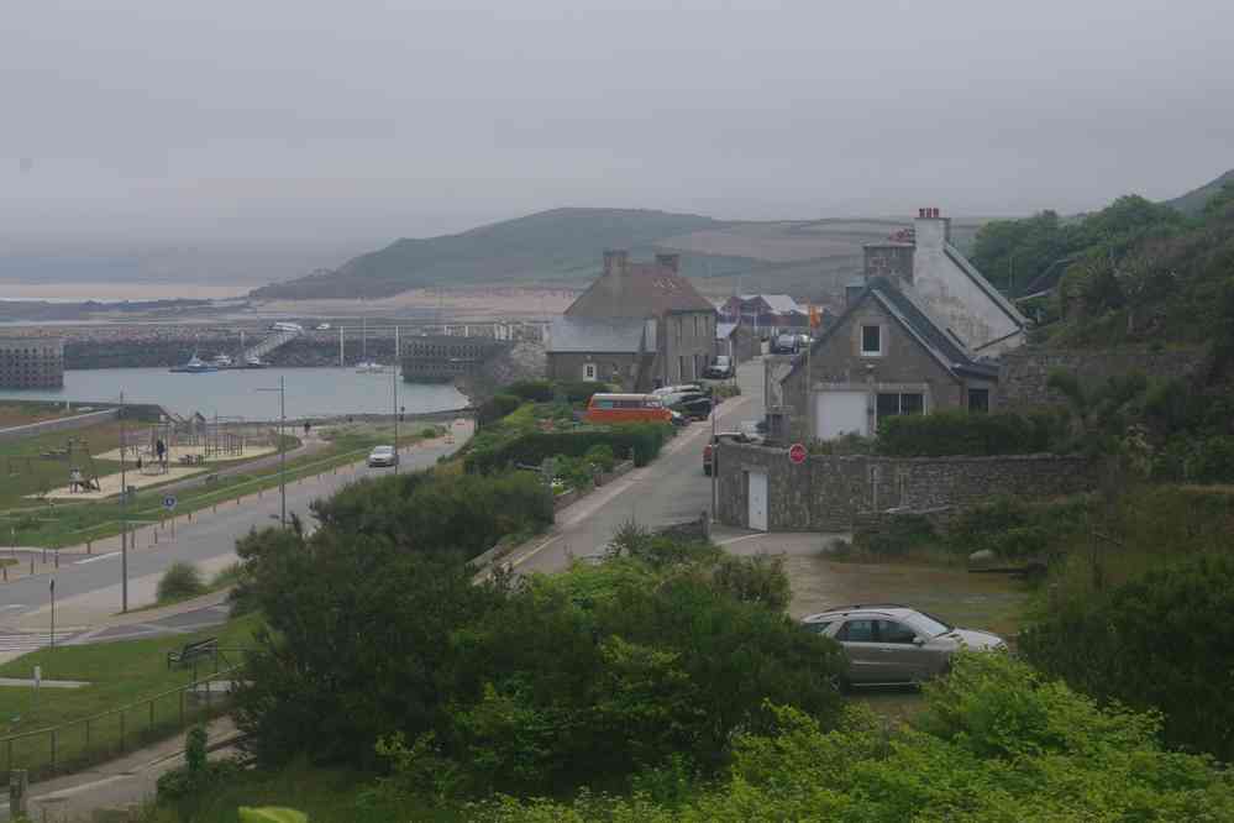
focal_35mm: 82
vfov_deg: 16.6
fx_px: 2828
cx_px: 617
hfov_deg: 24.6
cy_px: 412
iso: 200
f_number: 11
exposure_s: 1/100
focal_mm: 55
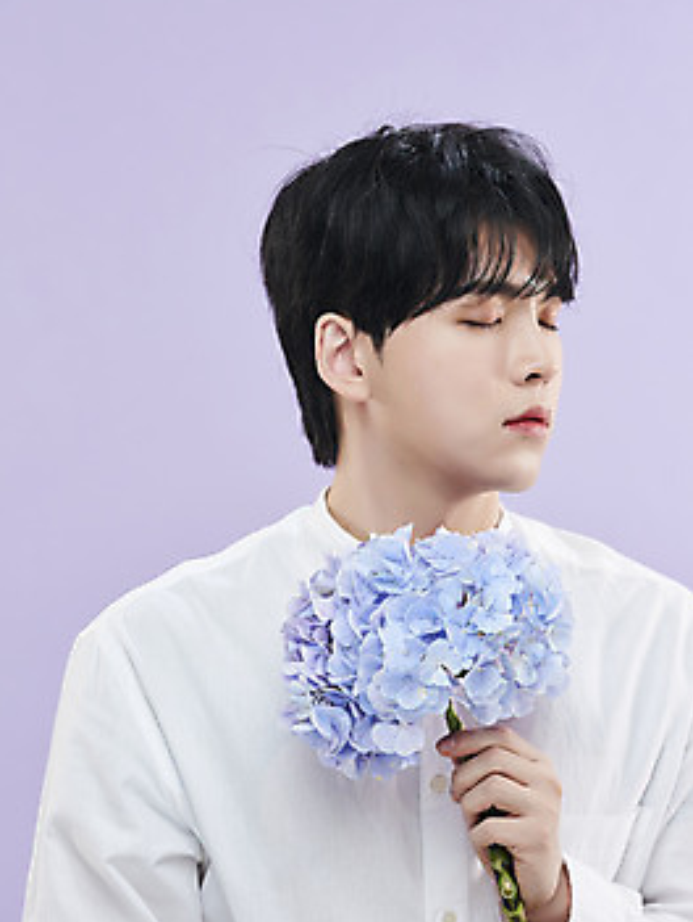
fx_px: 3384
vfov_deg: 15.5
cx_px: 345
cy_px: 465
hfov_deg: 11.7
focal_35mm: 127
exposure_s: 1/125
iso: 64
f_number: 8
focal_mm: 116
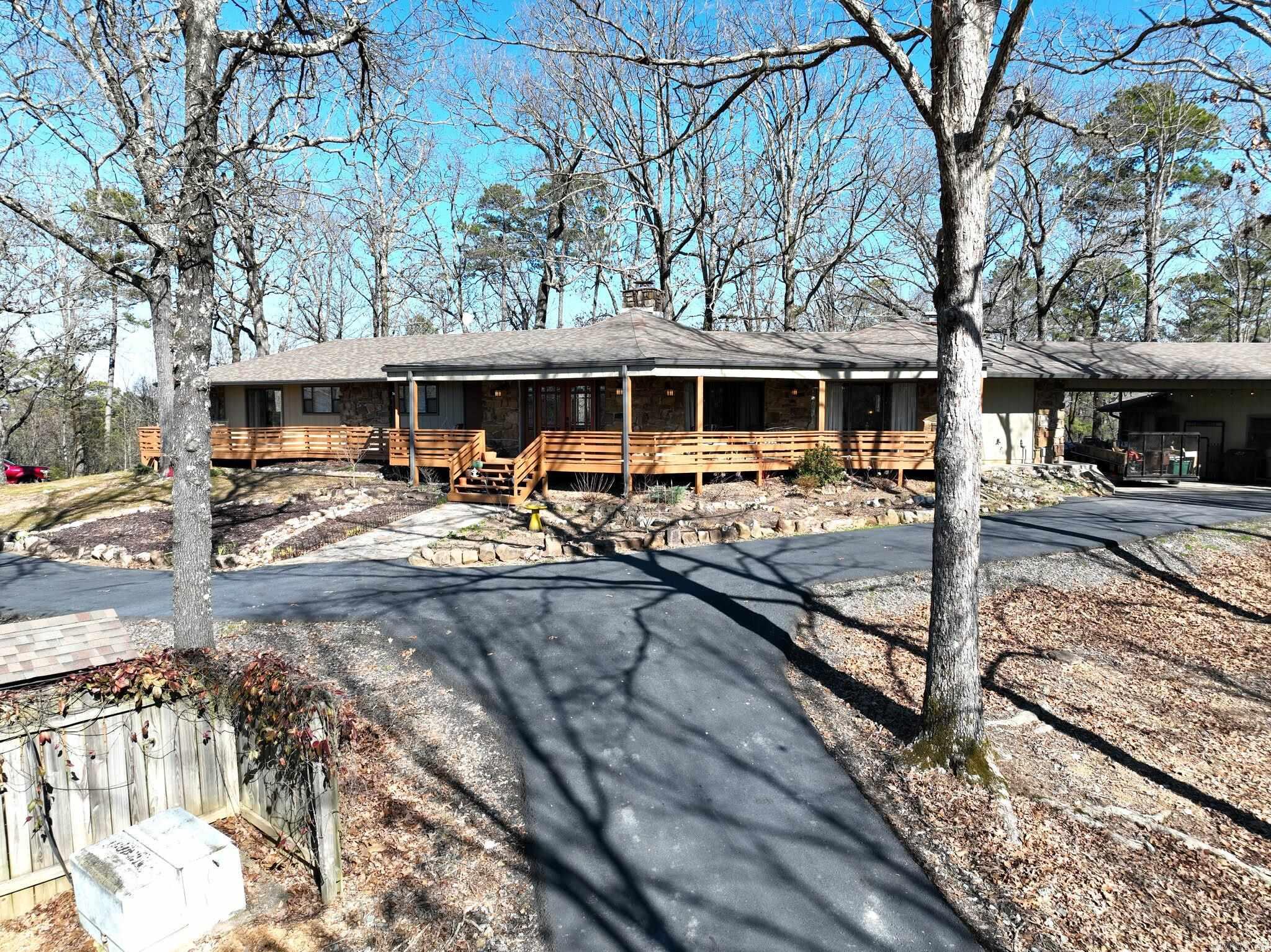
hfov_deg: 71.6
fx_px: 881
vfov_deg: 56.8
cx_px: 636
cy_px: 476
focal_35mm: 24
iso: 100
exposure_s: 1/1000
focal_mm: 12.29
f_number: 2.8
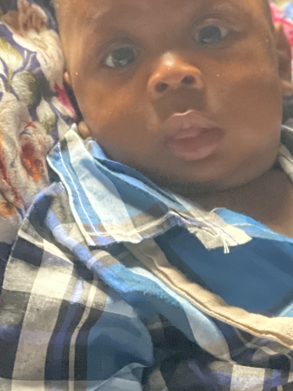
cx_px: 244
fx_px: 1828
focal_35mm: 162
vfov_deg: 12.1
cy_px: 362
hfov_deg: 9.1
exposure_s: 1/15
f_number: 2.2
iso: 1250
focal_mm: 7.5
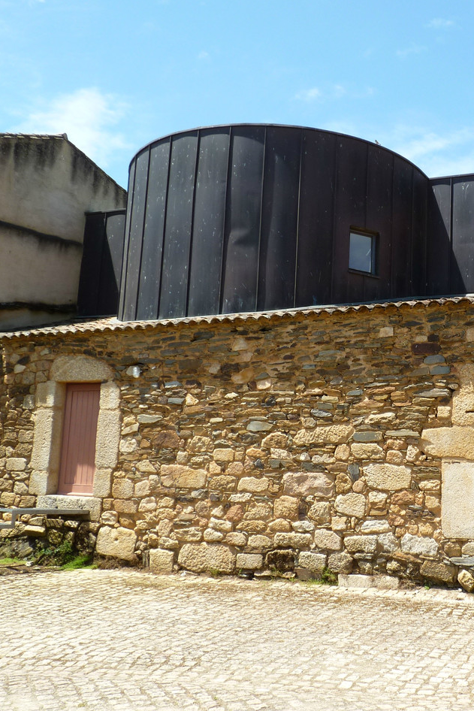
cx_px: 414
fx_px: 750
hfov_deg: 33.5
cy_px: 356
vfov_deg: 50.7
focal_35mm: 38
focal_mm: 4.8
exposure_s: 1/200
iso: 80
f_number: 4.5
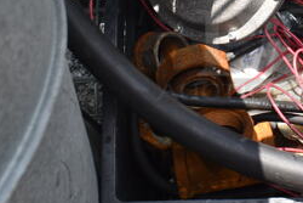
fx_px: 556
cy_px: 40
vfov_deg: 20.4
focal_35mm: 66
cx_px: 285
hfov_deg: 29.0
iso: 100
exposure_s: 1/125
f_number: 7.1
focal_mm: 18
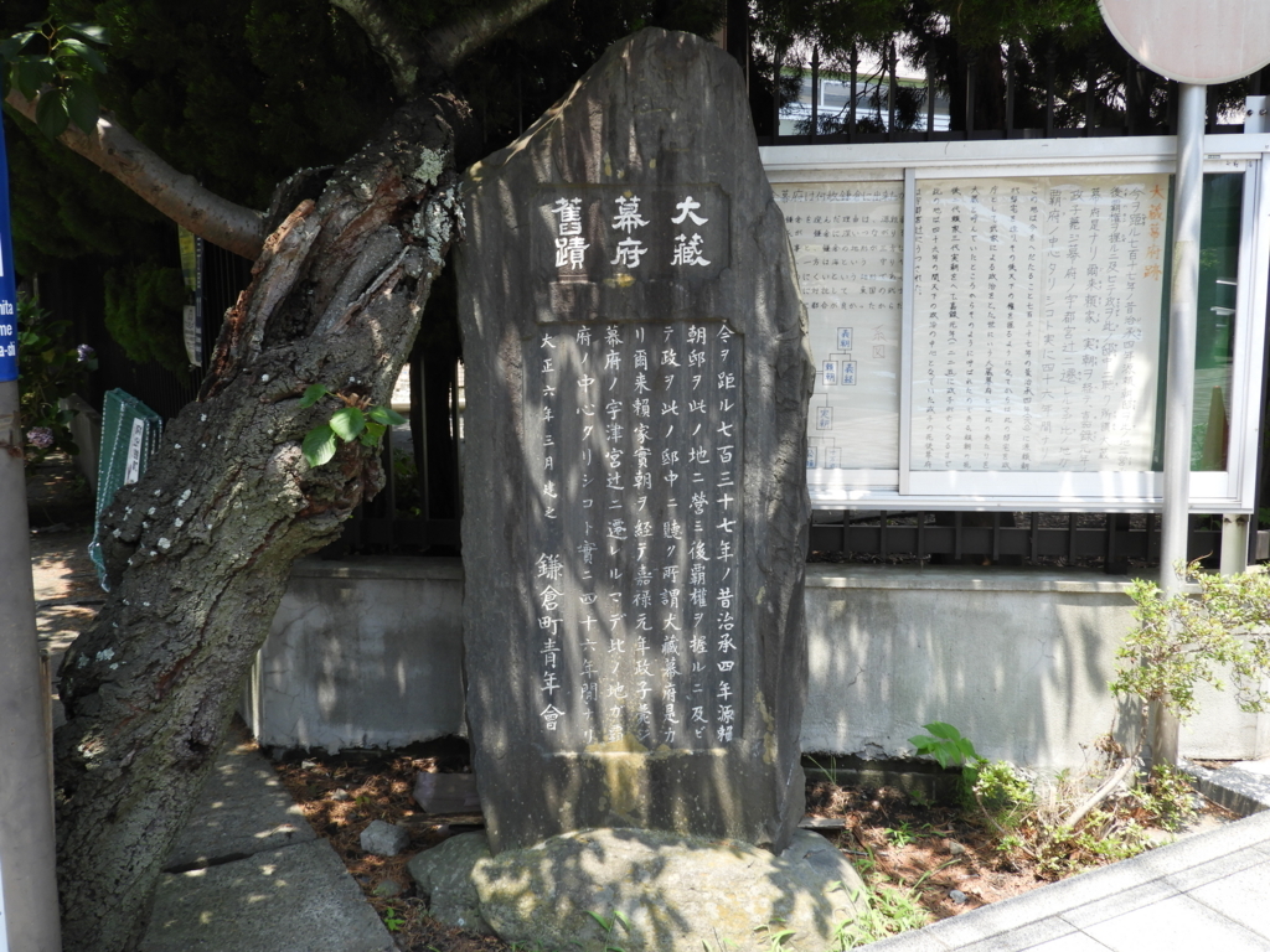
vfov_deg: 42.9
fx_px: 1211
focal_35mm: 33
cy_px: 476
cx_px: 635
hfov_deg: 55.4
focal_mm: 5.9
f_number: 3.6
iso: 100
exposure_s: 1/250
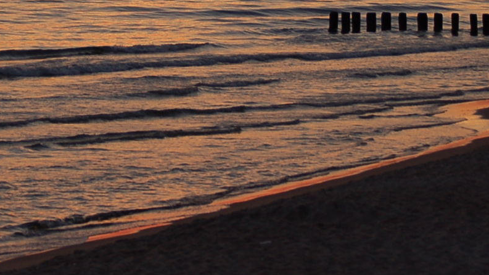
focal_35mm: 245
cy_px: -86
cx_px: 134
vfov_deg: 4.9
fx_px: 3183
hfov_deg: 8.8
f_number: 4
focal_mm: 55
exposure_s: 1/400
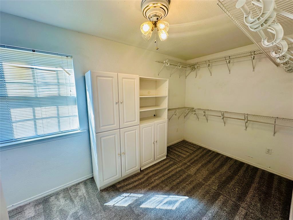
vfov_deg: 85.7
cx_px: 146
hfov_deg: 102.1
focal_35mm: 14
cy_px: 110
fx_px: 119
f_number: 2.2
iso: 80
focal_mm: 2.22
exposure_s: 1/120
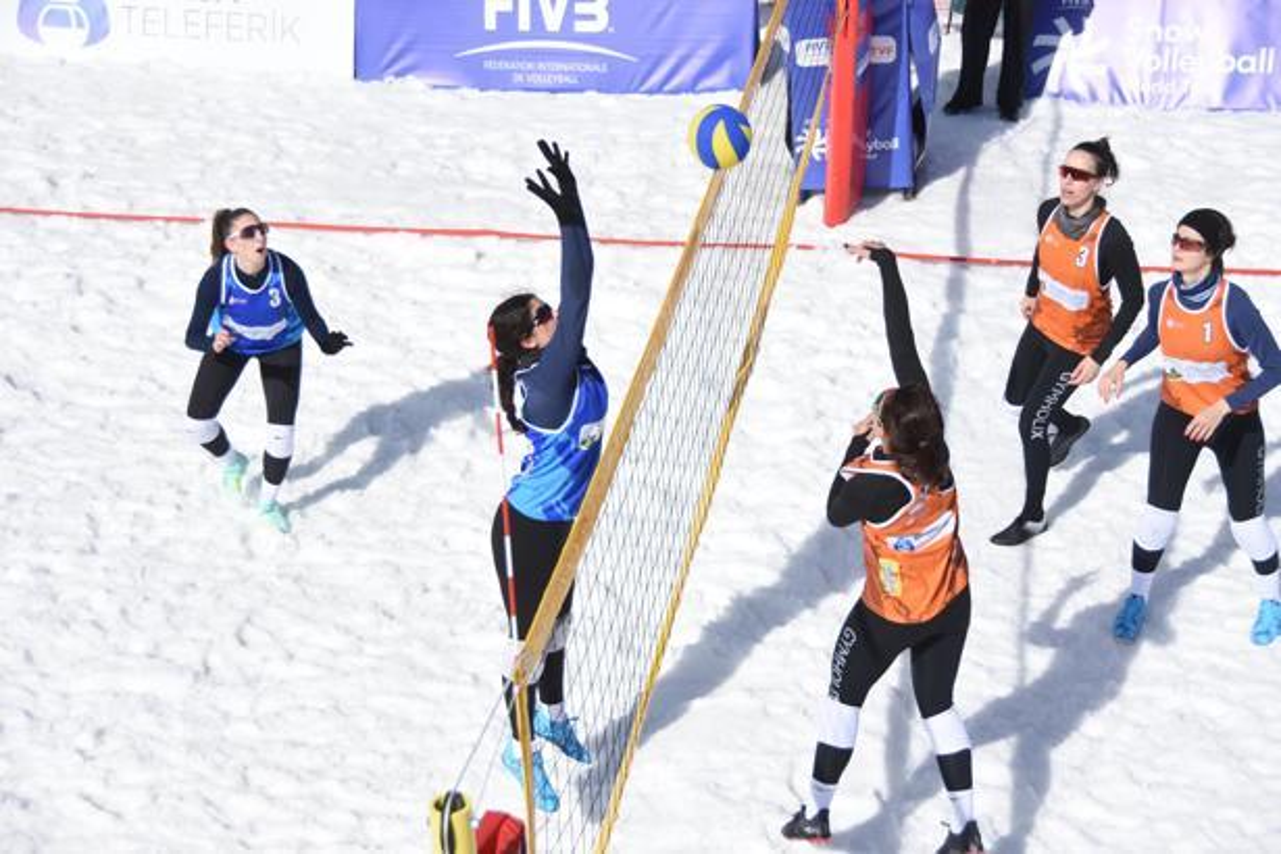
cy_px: 427
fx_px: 2562
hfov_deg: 28.1
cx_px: 640
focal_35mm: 72
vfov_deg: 18.9
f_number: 5
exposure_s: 1/1600
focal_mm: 48
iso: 160
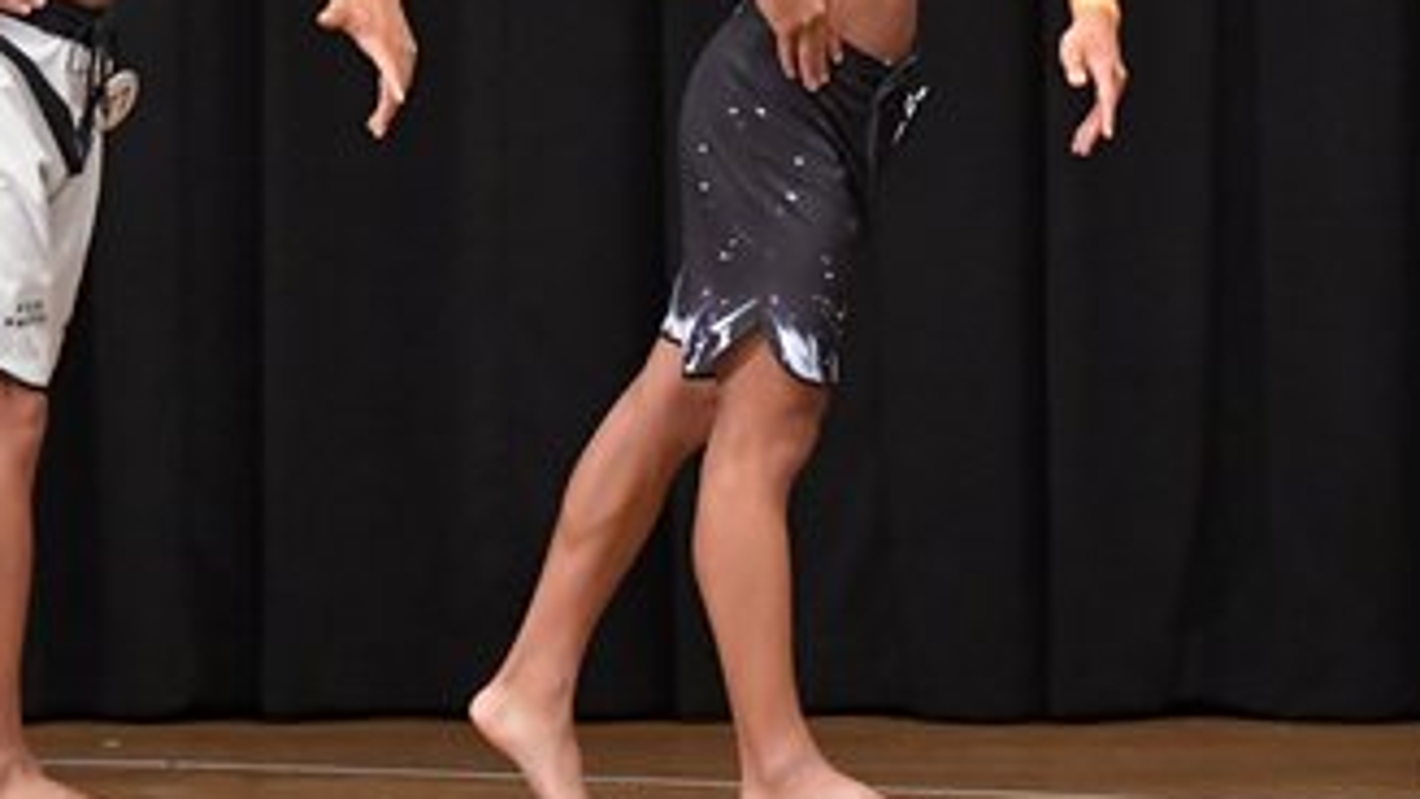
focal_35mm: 454
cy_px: 96
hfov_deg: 4.8
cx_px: 871
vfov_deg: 2.7
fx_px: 17096
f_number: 5.6
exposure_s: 1/400
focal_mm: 122
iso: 6400
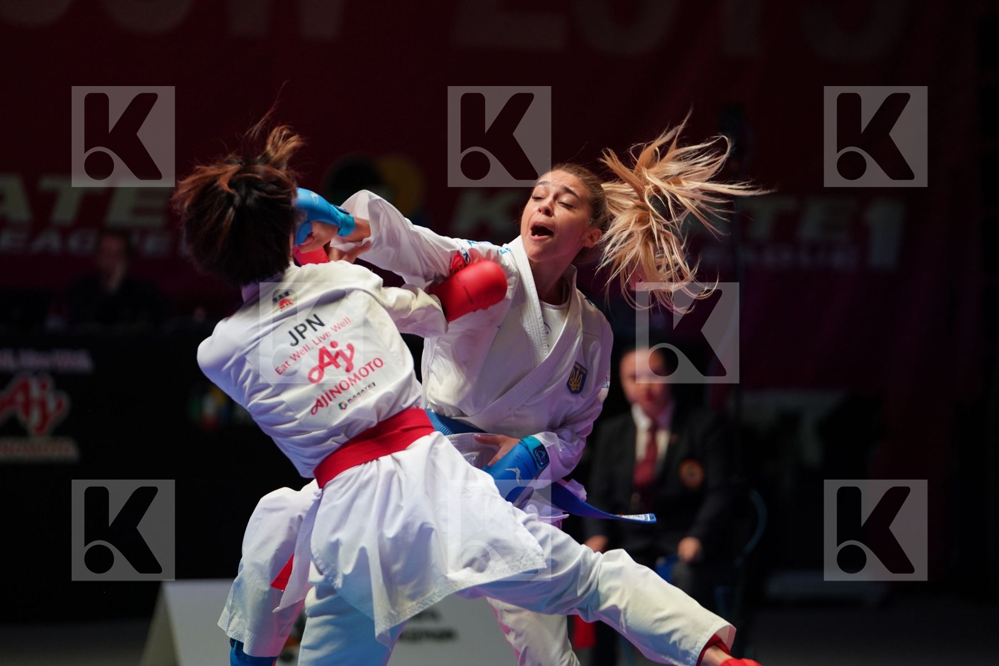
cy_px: 333
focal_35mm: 174
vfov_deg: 7.9
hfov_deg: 11.8
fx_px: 4828
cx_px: 500
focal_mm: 174
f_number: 2.8
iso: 1600
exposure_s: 1/1000
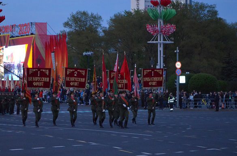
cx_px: 96
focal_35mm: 116
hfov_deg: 17.7
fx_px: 762
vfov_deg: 11.7
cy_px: 68
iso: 3200
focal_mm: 62
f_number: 5.3
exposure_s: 1/60
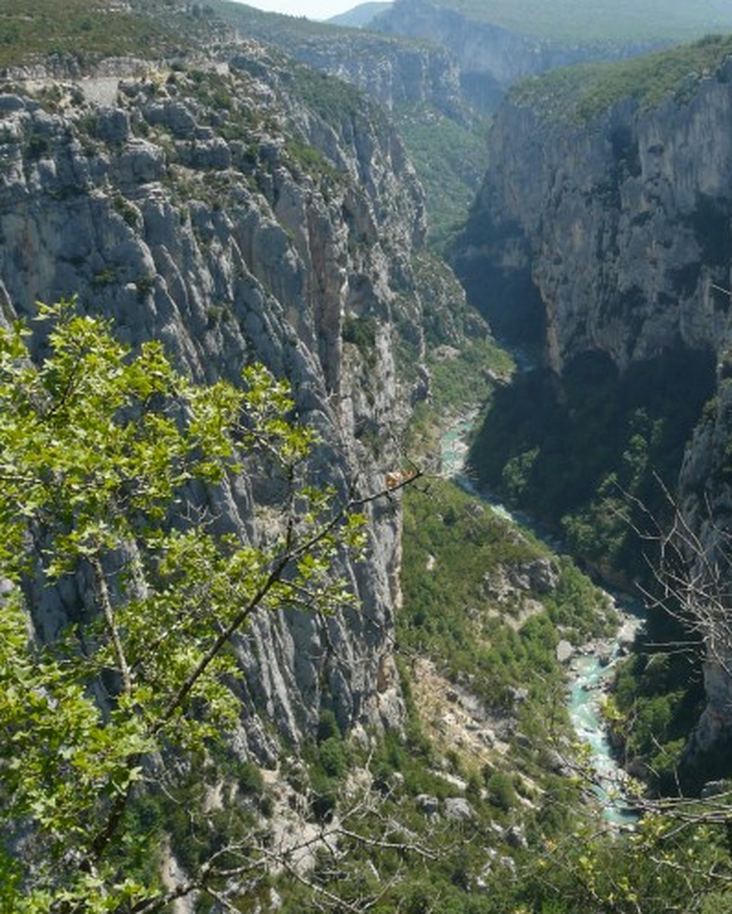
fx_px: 1489
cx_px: 465
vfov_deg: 34.0
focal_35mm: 55
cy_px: 360
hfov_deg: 27.5
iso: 100
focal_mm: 5.8
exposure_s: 1/250
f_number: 5.6
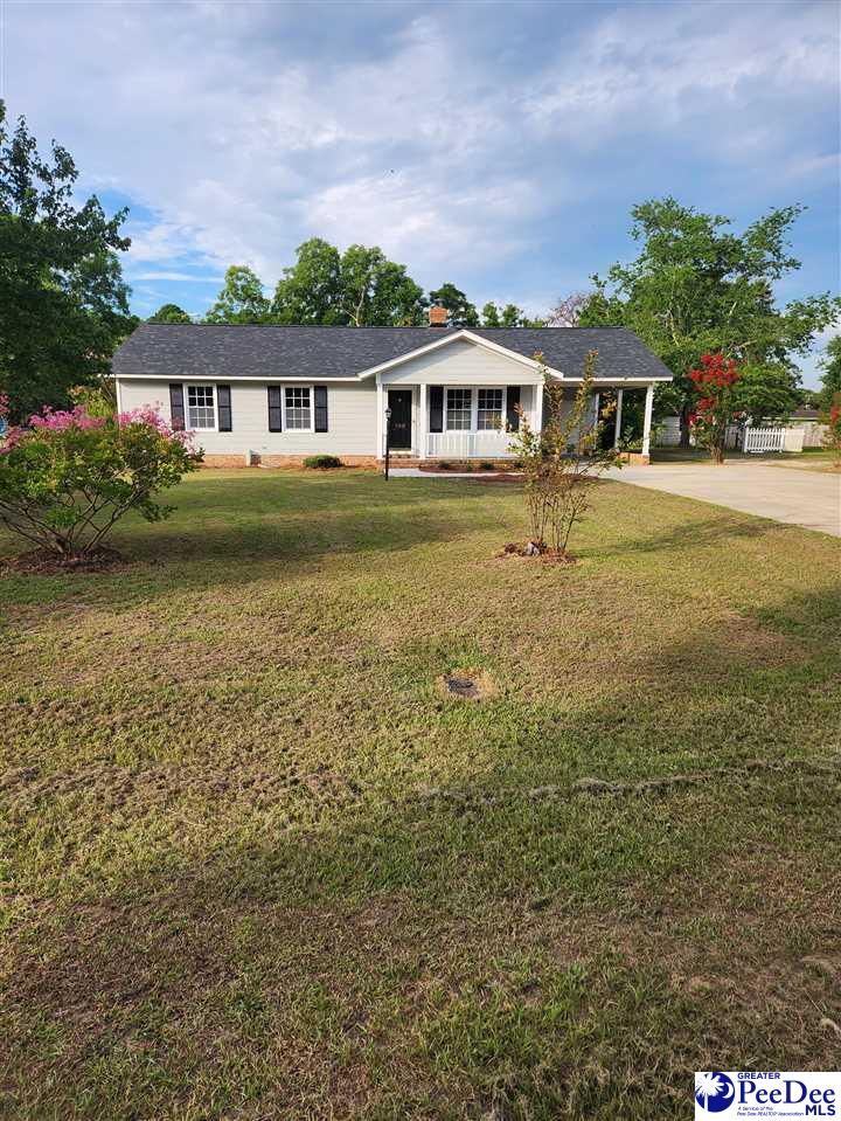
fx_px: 745
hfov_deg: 58.9
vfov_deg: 73.9
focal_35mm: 23
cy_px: 560
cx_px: 420
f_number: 1.8
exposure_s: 1/518
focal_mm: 5.4
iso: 20
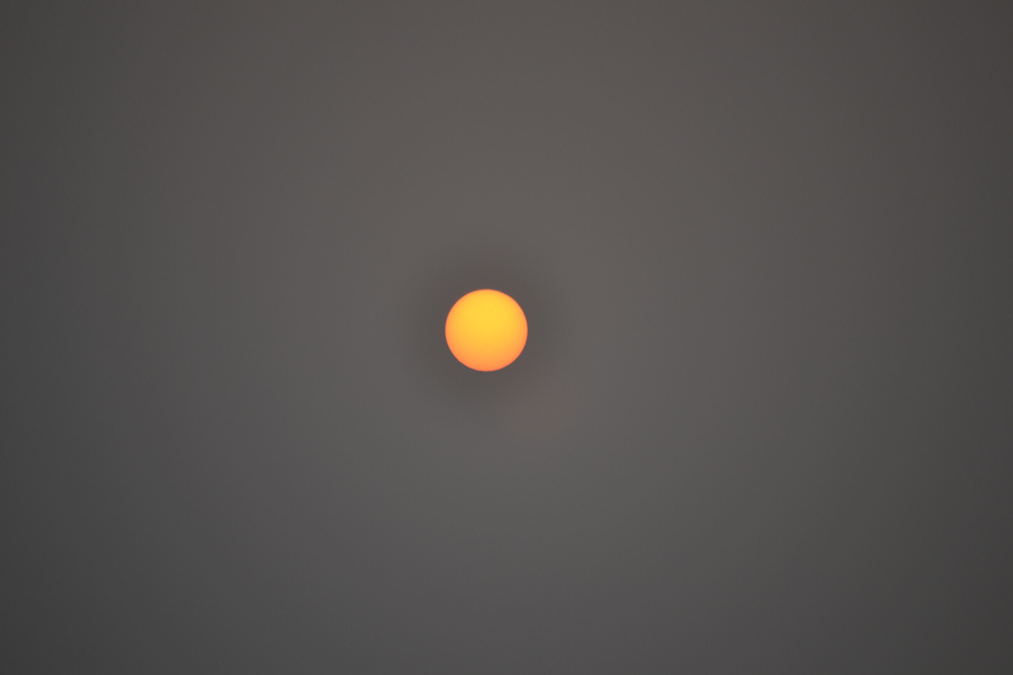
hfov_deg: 6.9
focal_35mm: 300
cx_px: 506
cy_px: 338
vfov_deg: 4.6
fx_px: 8439
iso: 100
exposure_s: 1/400
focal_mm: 200
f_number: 5.6
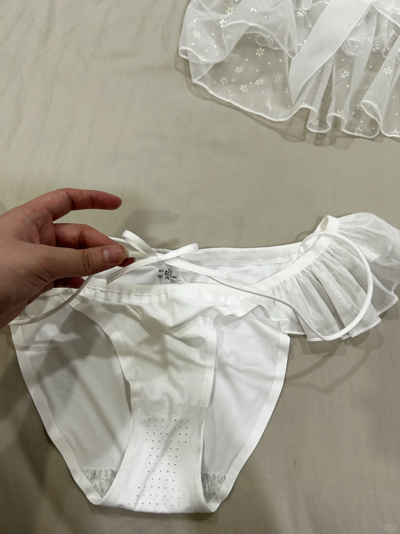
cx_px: 200
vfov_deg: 67.3
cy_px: 267
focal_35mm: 26
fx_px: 401
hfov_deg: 53.1
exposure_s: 1/50
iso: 64
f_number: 1.5
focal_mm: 5.7
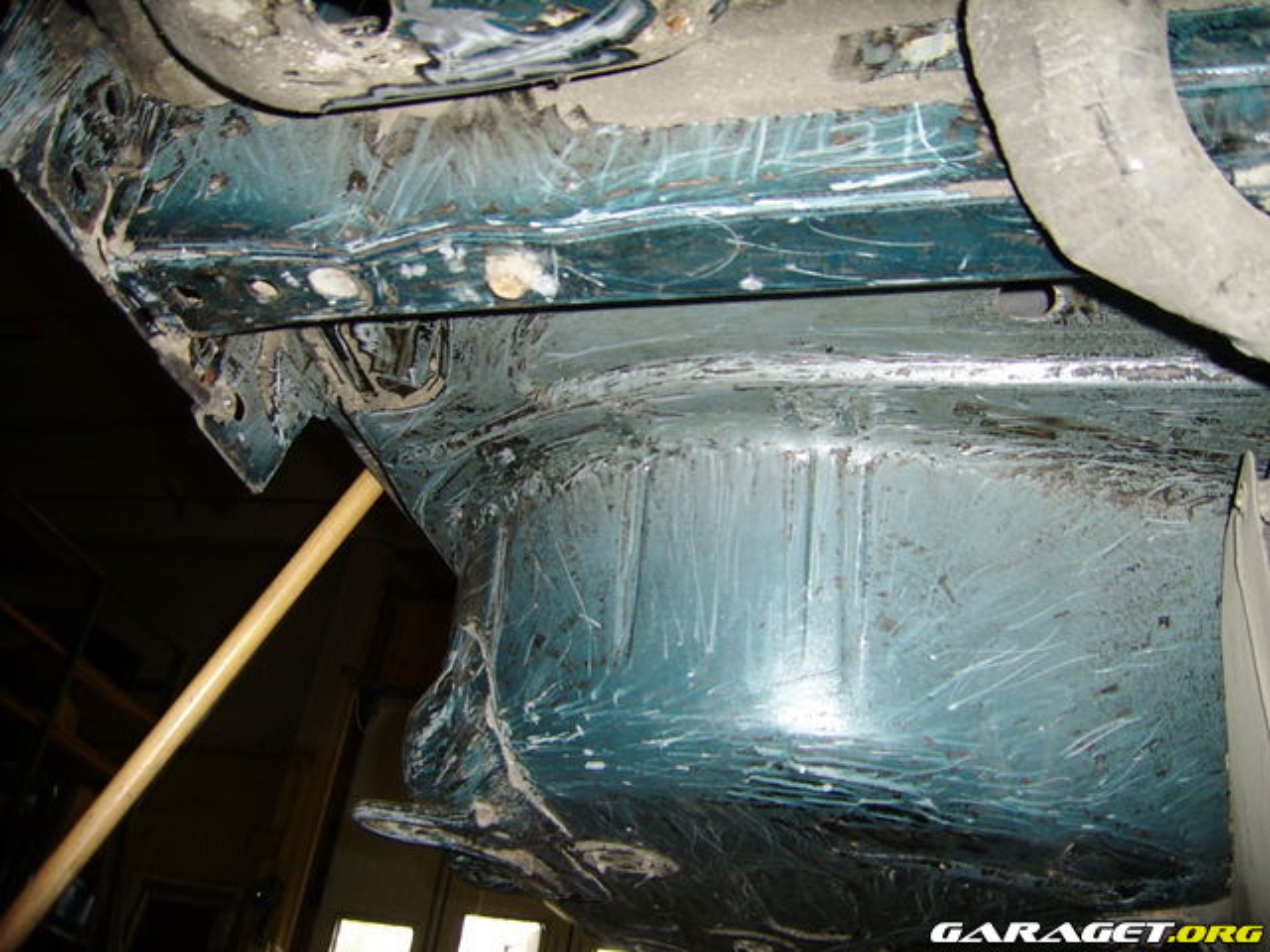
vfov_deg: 40.7
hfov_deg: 52.6
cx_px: 635
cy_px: 476
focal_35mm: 35
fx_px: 1284
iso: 100
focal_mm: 5.95
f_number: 2.8
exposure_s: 1/30
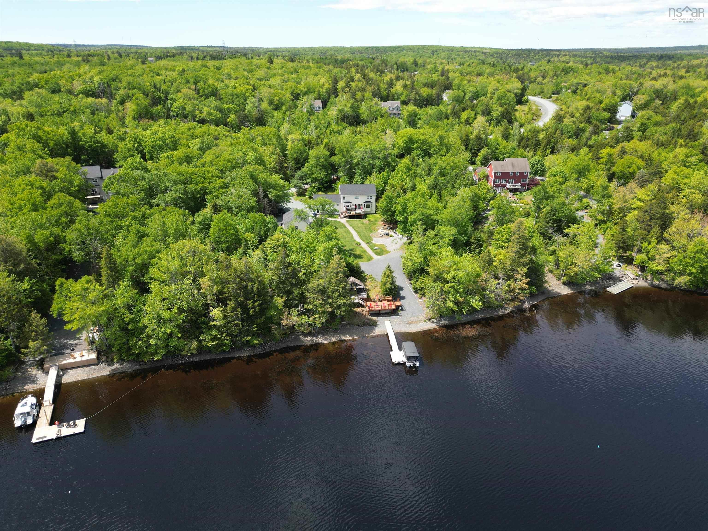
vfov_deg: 56.8
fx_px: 491
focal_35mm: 24
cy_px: 266
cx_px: 354
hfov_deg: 71.6
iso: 100
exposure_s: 1/1250
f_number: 1.7
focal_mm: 6.72
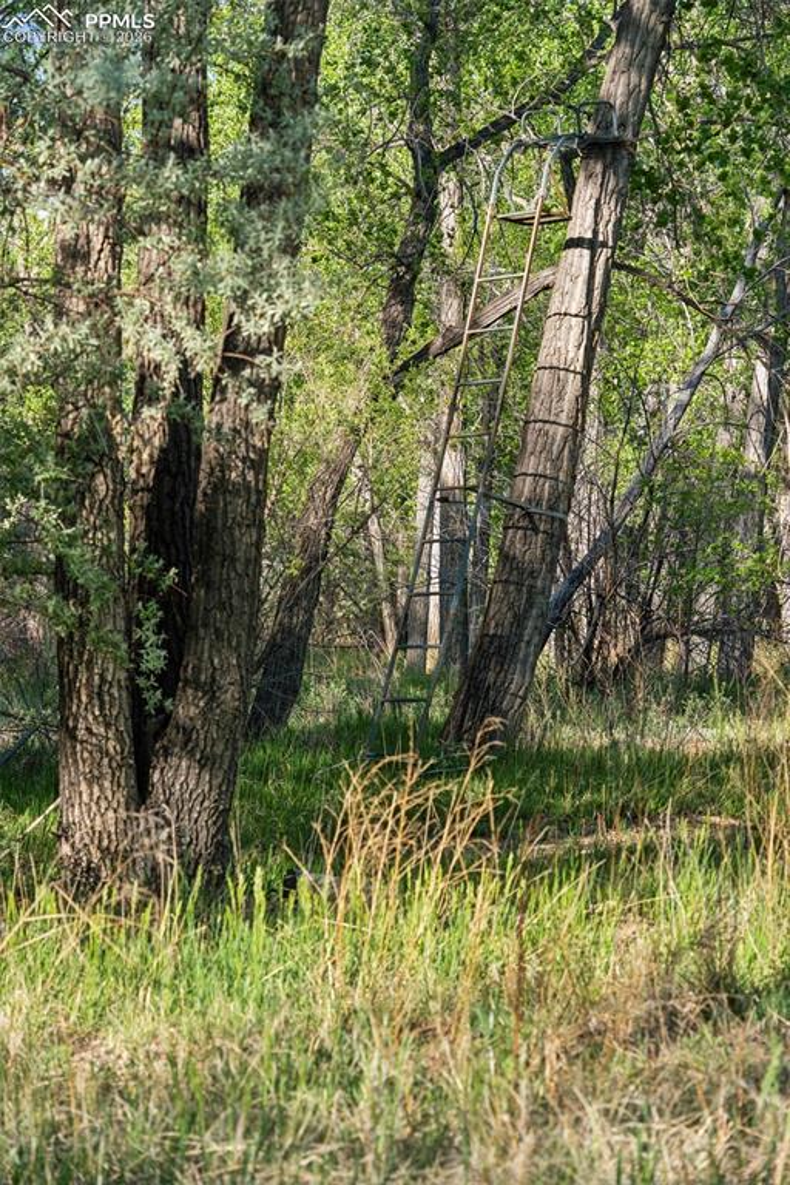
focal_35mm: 105
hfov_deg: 13.0
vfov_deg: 19.5
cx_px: 395
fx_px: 3456
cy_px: 592
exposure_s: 1/500
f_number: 6.3
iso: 400
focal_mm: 105
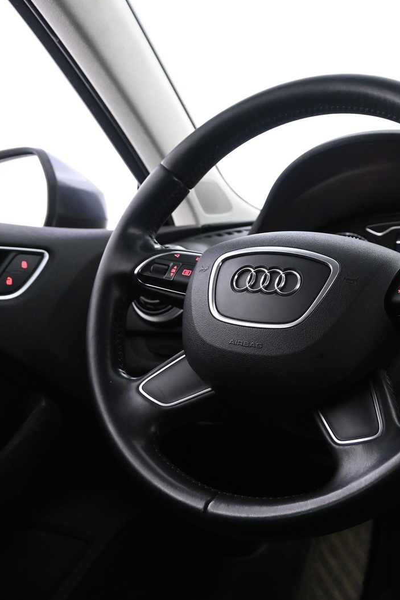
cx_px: 283
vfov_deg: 44.7
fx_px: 730
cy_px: 306
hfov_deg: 30.3
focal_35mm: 44
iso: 2500
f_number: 3.8
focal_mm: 19
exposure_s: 1/25
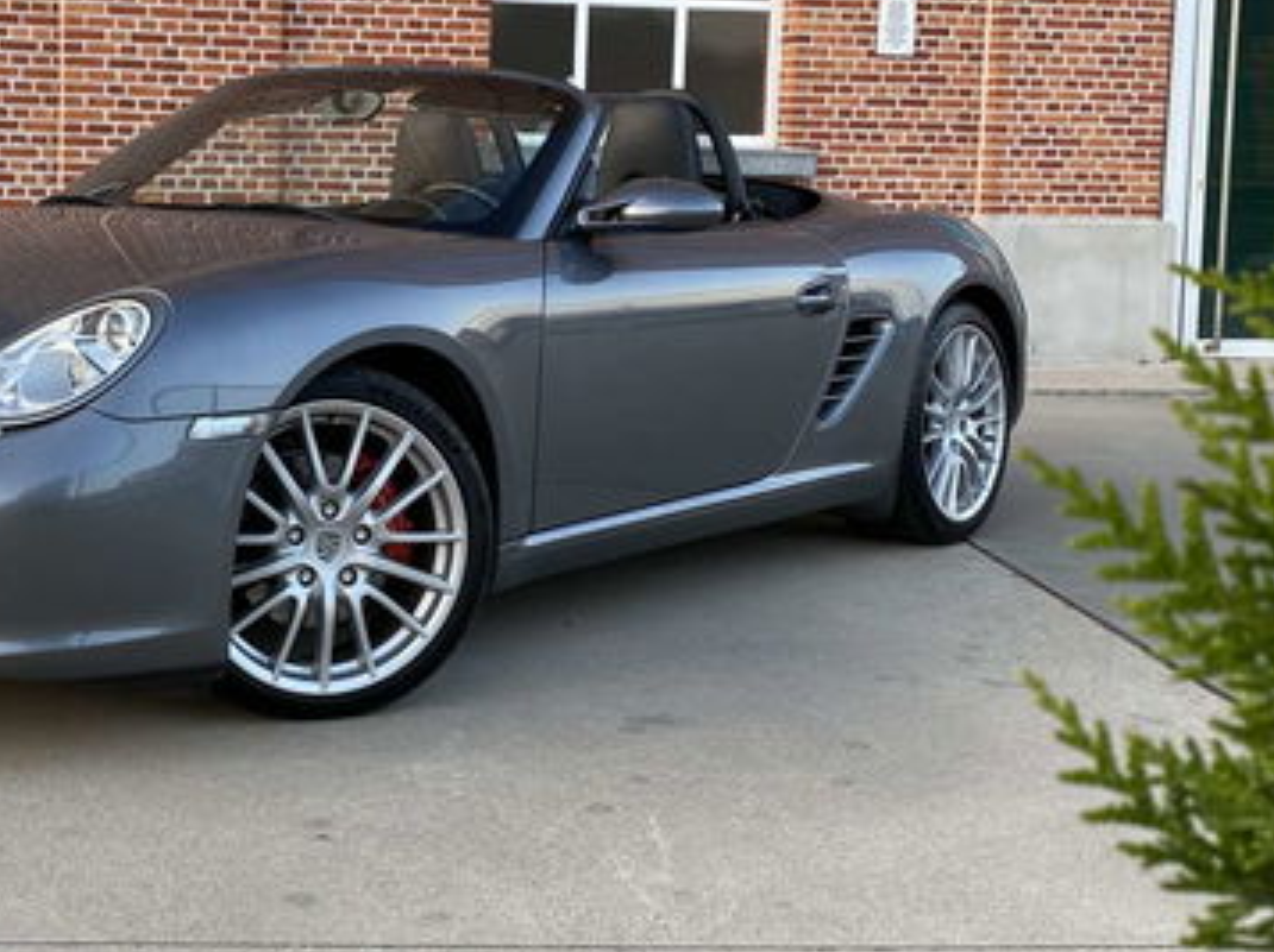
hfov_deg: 33.9
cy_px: 346
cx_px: 360
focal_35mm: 56
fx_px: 2059
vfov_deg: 26.0
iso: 64
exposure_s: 1/121
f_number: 1.8
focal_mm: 4.25
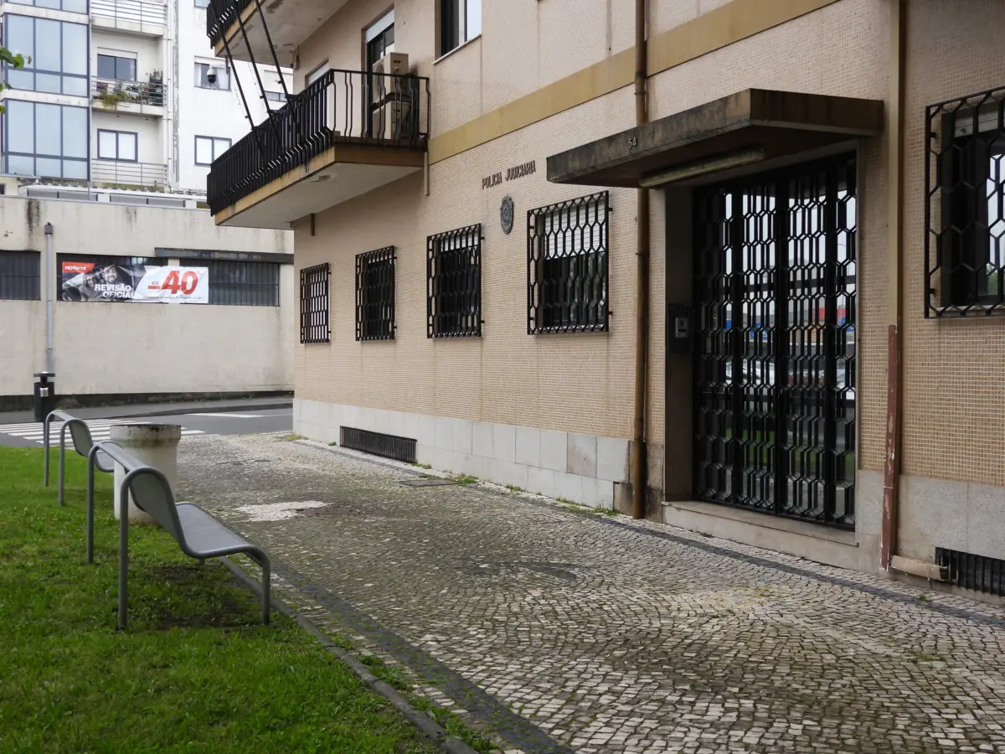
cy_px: 377
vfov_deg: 33.6
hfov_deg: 43.9
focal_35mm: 43
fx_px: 1248
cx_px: 502
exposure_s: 1/250
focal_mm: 7.7
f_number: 3.2
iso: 125
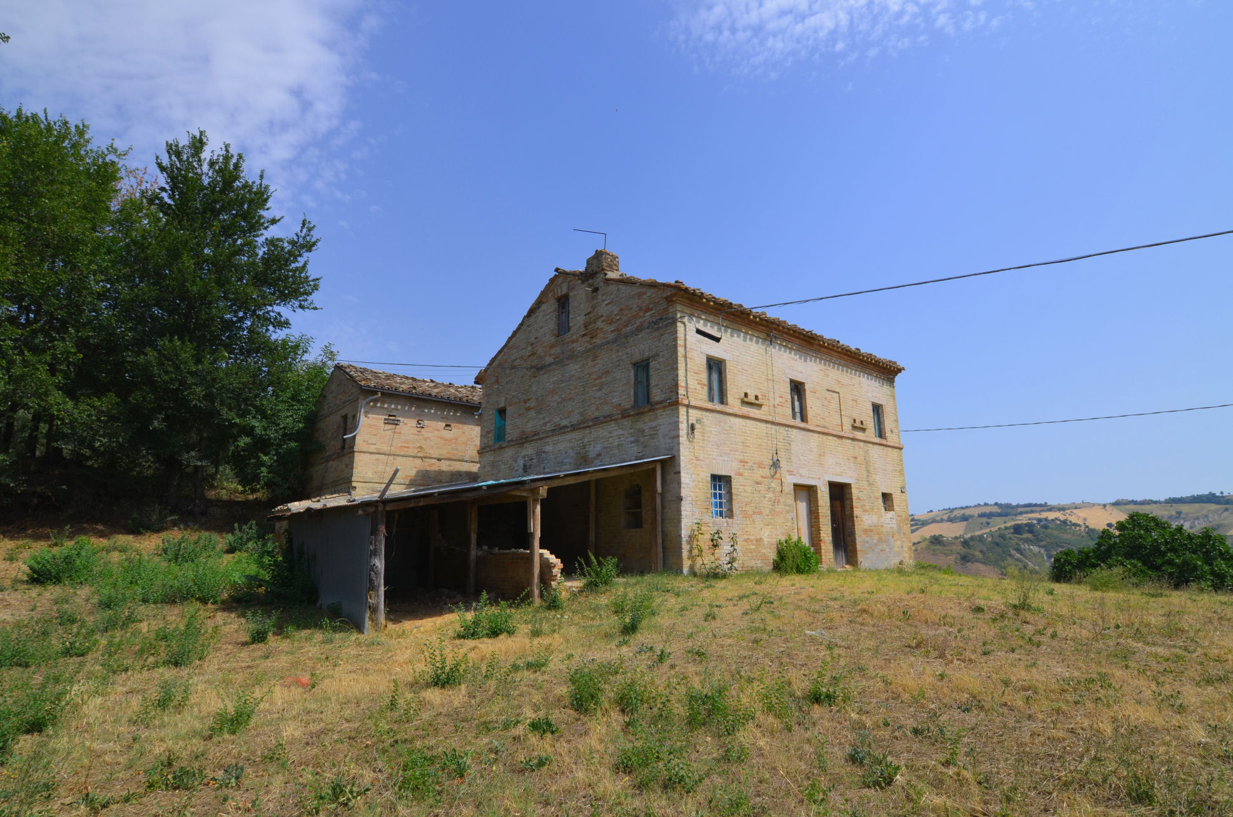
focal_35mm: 18
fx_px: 615
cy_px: 408
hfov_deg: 90.1
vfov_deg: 67.2
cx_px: 616
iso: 100
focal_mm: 12
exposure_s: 1/250
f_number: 8
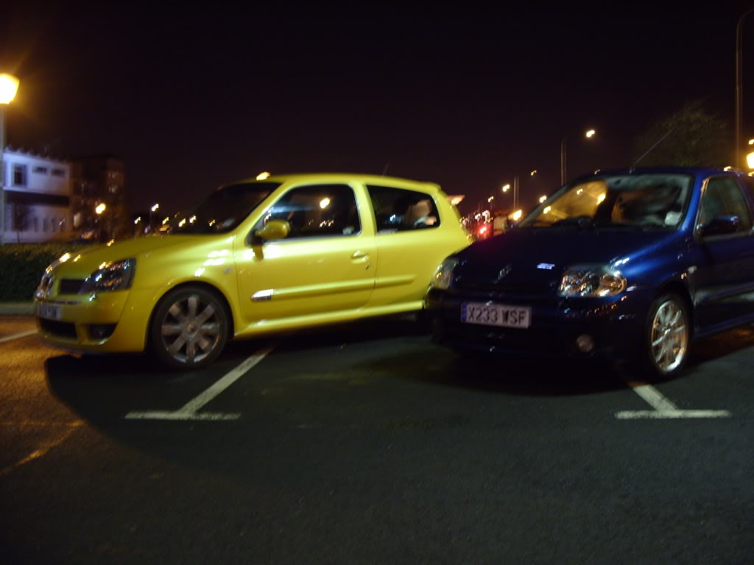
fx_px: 762
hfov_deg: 52.6
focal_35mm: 35
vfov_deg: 40.7
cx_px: 377
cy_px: 282
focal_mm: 7.8
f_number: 2.8
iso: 200
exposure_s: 1/2
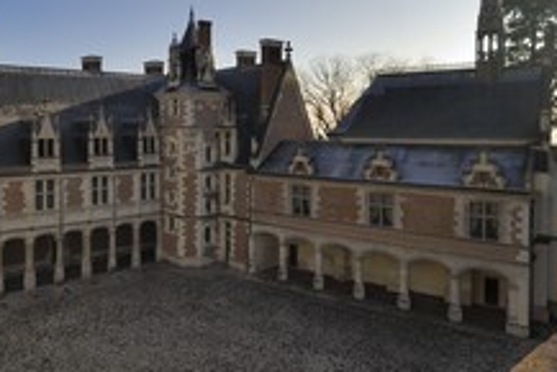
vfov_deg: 41.9
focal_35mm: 31
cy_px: 128
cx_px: 131
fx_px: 480
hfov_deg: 56.9
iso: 200
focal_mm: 16
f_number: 13
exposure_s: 1/160
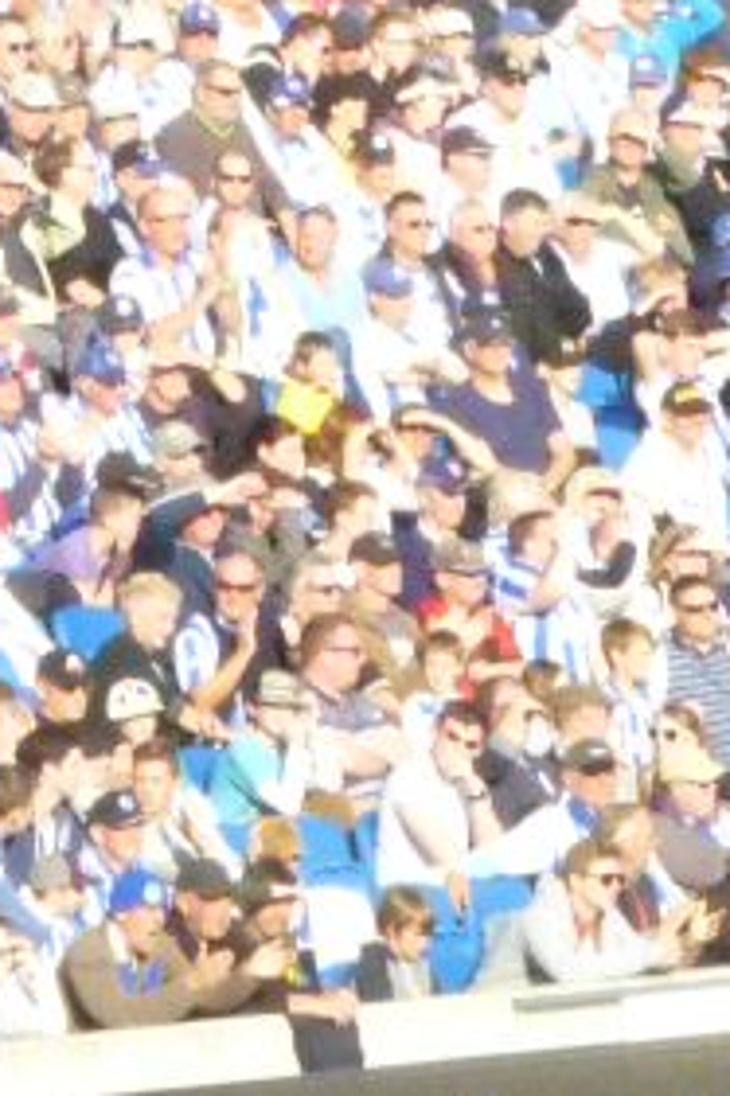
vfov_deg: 3.0
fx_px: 20860
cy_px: -616
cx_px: -269
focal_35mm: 685
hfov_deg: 2.0
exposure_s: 1/2000
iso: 1600
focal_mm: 27.6
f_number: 6.3
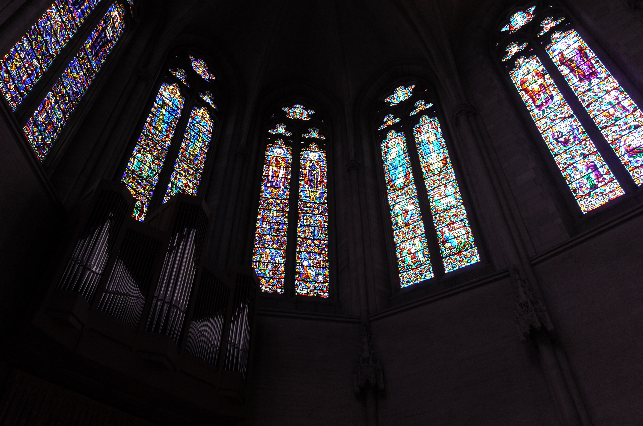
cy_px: 213
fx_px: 499
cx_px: 322
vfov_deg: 46.2
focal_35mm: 28
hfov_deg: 65.6
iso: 800
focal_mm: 18
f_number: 3.5
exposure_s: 1/60
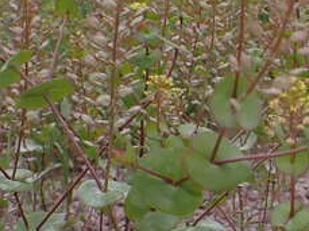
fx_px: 936
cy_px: 153
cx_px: 344
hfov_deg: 18.0
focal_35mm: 105
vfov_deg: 14.0
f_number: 3.2
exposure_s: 1/640
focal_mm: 5.4
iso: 100
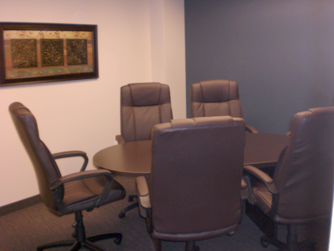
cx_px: 167
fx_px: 367
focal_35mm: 38
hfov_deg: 49.0
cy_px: 126
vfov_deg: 37.7
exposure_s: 1/30
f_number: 3.1
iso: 200
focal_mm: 6.3
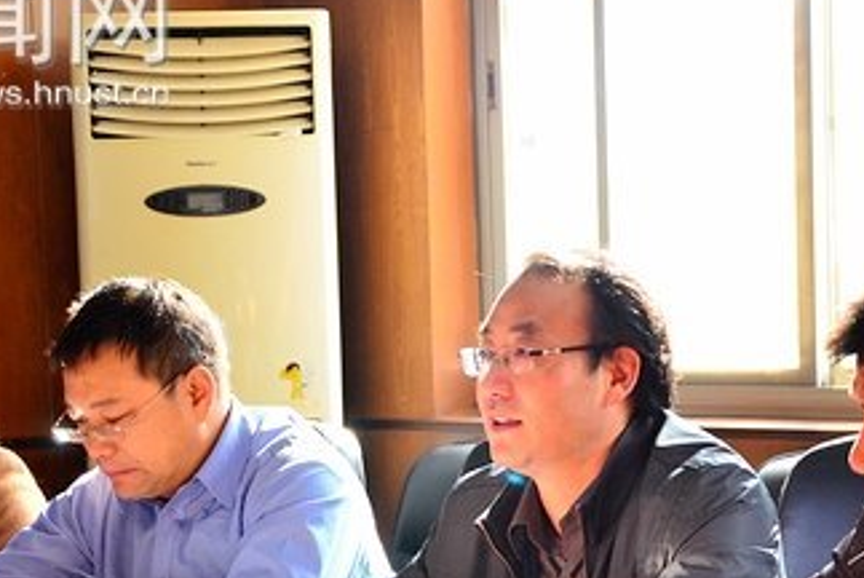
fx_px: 3001
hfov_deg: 16.4
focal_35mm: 125
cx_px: 425
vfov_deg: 11.0
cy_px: 451
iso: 1600
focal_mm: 45
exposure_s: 1/160
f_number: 4.8
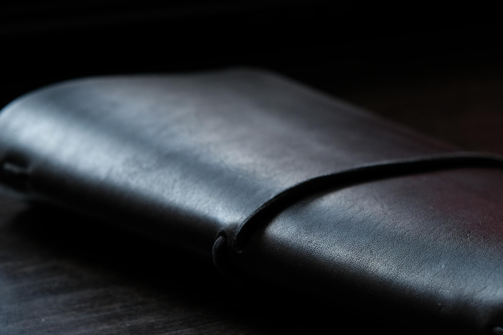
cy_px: 210
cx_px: 373
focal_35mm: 109
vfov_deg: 12.6
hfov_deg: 18.6
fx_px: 1523
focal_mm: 35
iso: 500
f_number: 4
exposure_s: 1/160
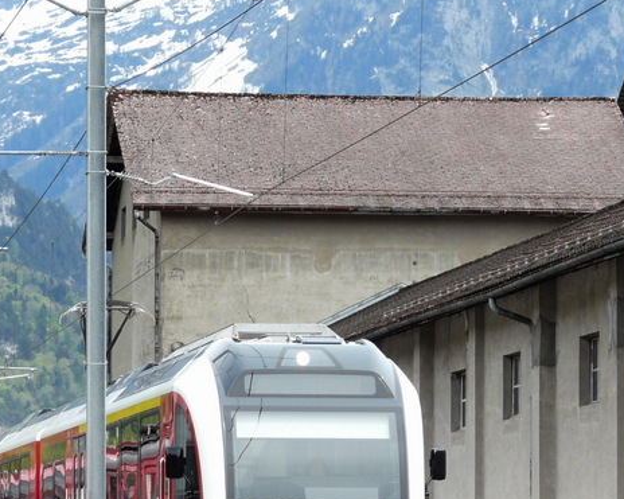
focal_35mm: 223
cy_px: 461
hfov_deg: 8.6
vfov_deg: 6.9
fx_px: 4117
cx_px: 104
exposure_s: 1/200
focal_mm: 17.5
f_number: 5
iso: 100
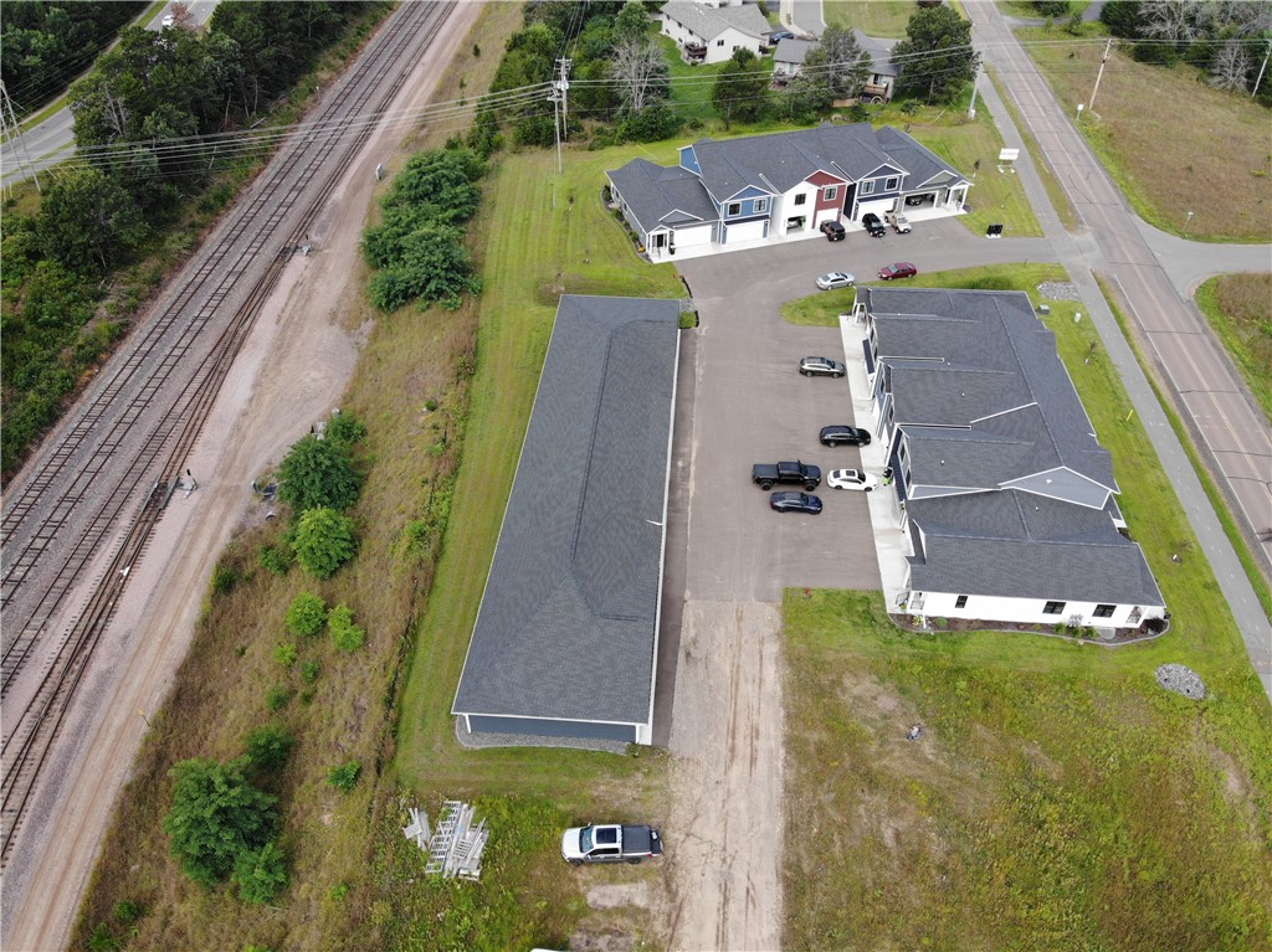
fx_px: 881
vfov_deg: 56.8
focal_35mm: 24
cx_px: 636
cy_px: 476
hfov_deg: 71.6
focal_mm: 4.5
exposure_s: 1/412
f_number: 2.8
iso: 104
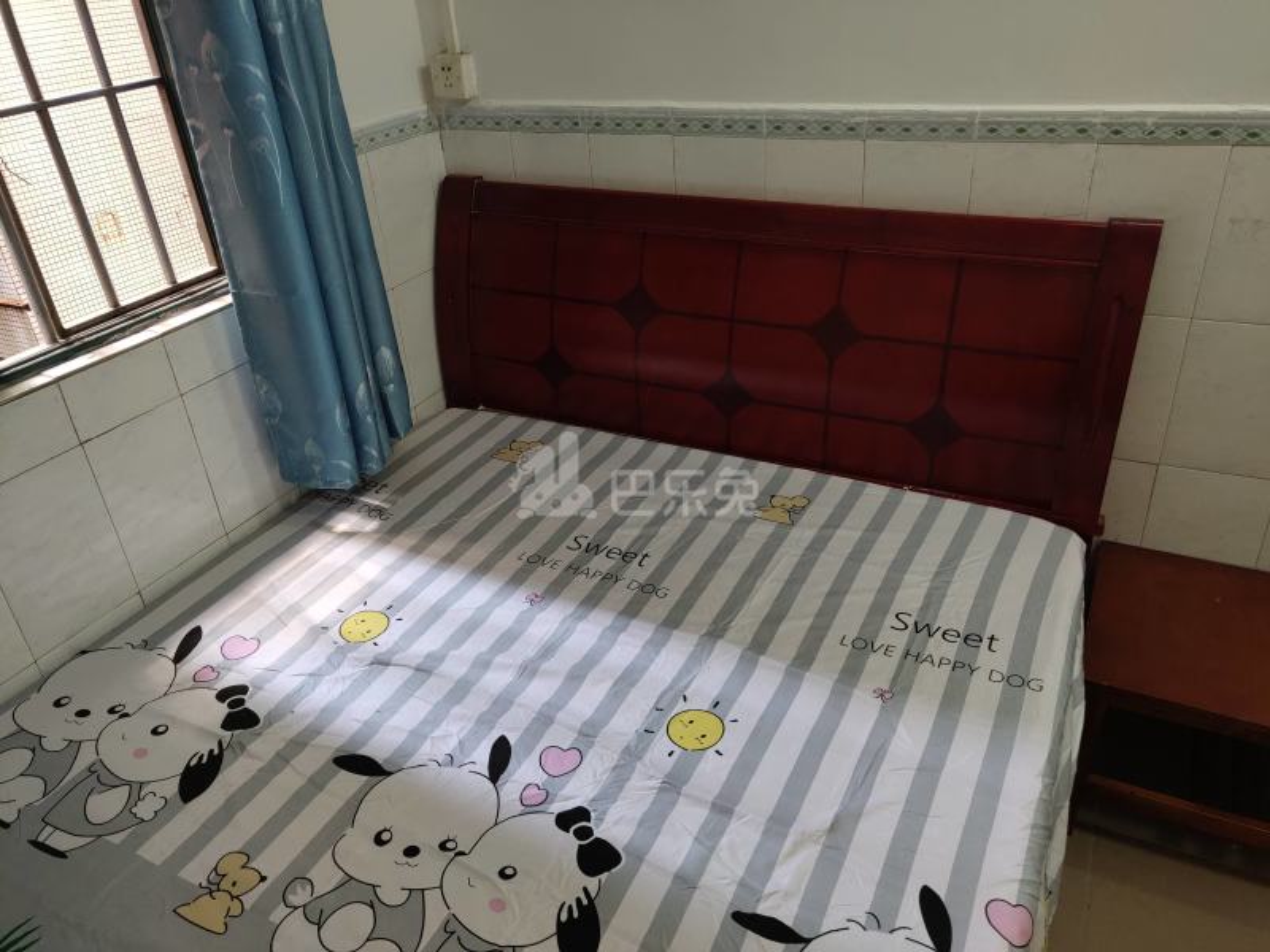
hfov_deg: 67.3
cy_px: 476
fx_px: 954
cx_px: 635
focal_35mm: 26
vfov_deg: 53.1
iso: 137
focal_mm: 4.27
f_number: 1.79
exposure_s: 1/100
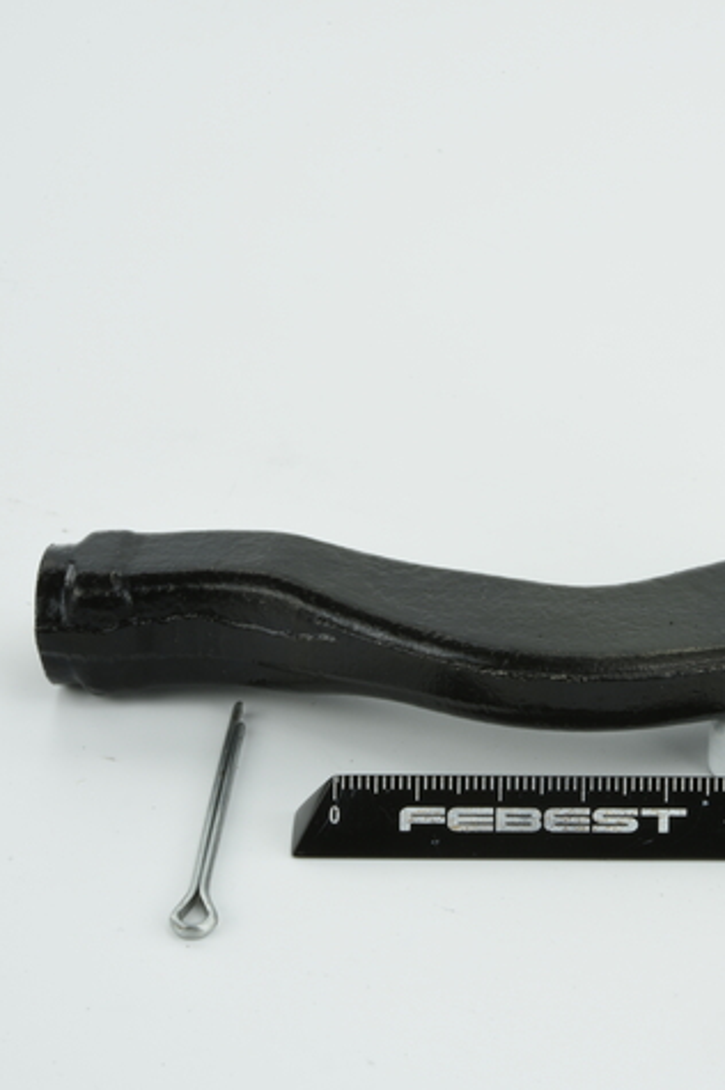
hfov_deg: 14.9
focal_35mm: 91
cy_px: 548
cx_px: 532
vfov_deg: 22.4
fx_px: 2753
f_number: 32
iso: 64
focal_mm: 60
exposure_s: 1/2
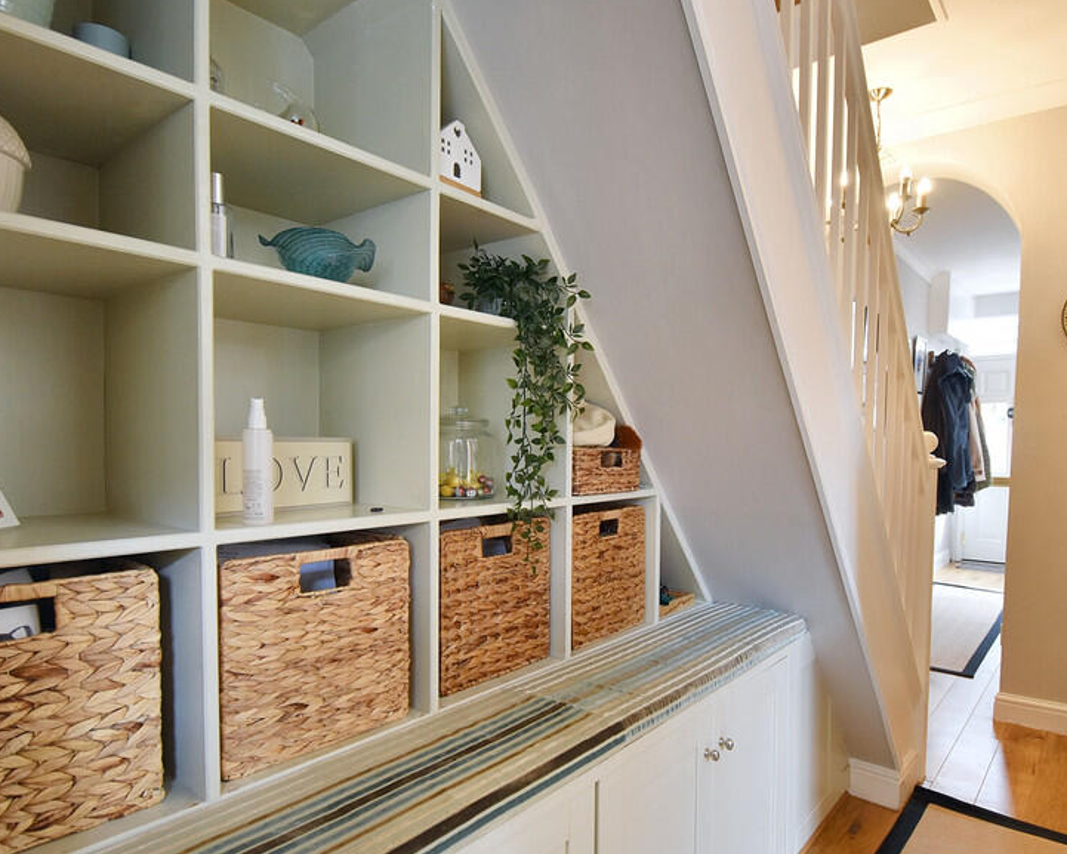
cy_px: 476
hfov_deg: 80.2
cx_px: 574
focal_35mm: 20
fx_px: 632
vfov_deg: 67.9
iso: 250
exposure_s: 1/15
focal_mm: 10
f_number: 4.5
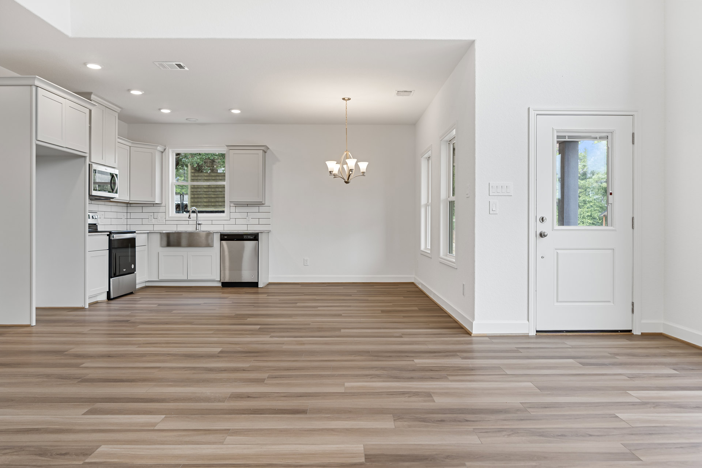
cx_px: 351
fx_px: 468
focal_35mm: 24
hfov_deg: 73.7
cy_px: 234
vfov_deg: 53.1
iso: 100
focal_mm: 16
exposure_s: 1/30
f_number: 2.8
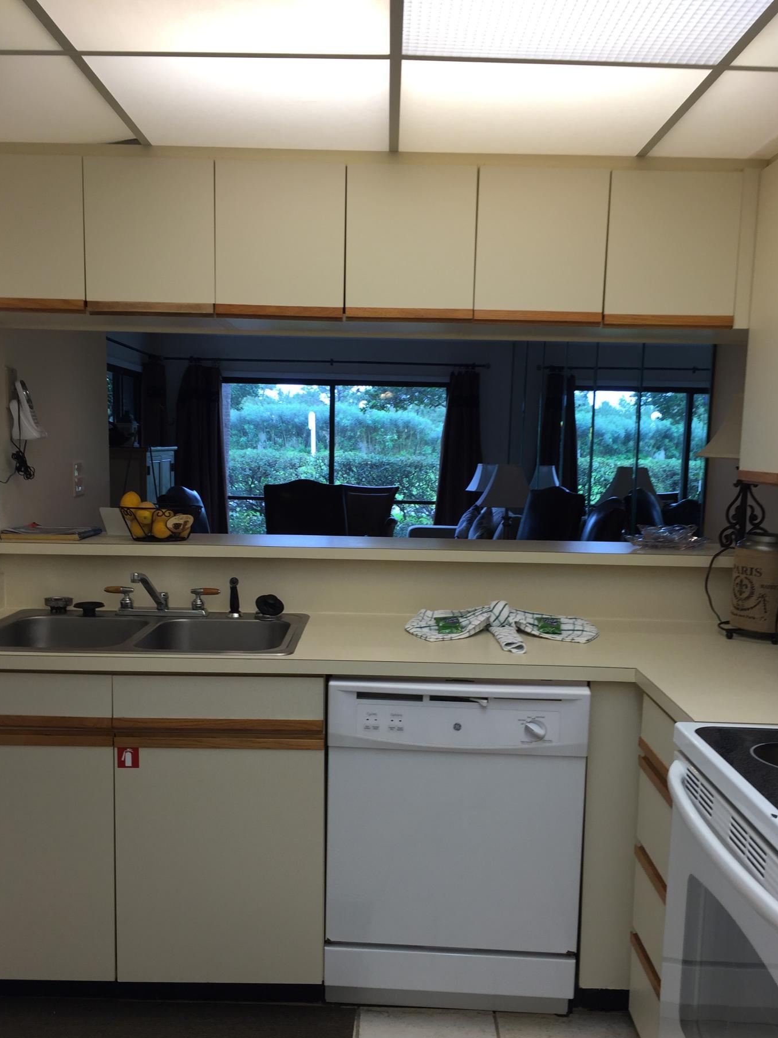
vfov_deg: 56.7
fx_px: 959
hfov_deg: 44.1
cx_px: 380
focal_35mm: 32
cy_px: 563
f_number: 2.2
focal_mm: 4.15
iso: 32
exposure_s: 1/60
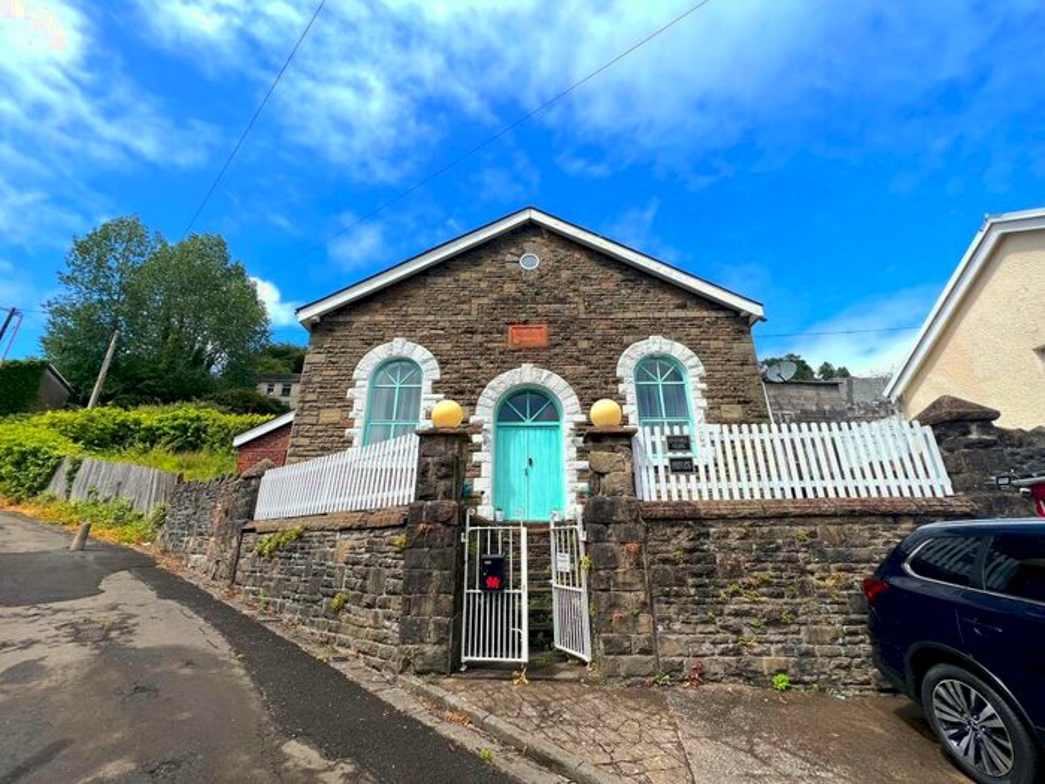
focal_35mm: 13
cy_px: 392
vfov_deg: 89.9
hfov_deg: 106.2
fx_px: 392
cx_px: 522
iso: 32
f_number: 1.8
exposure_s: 1/1946
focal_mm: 1.57
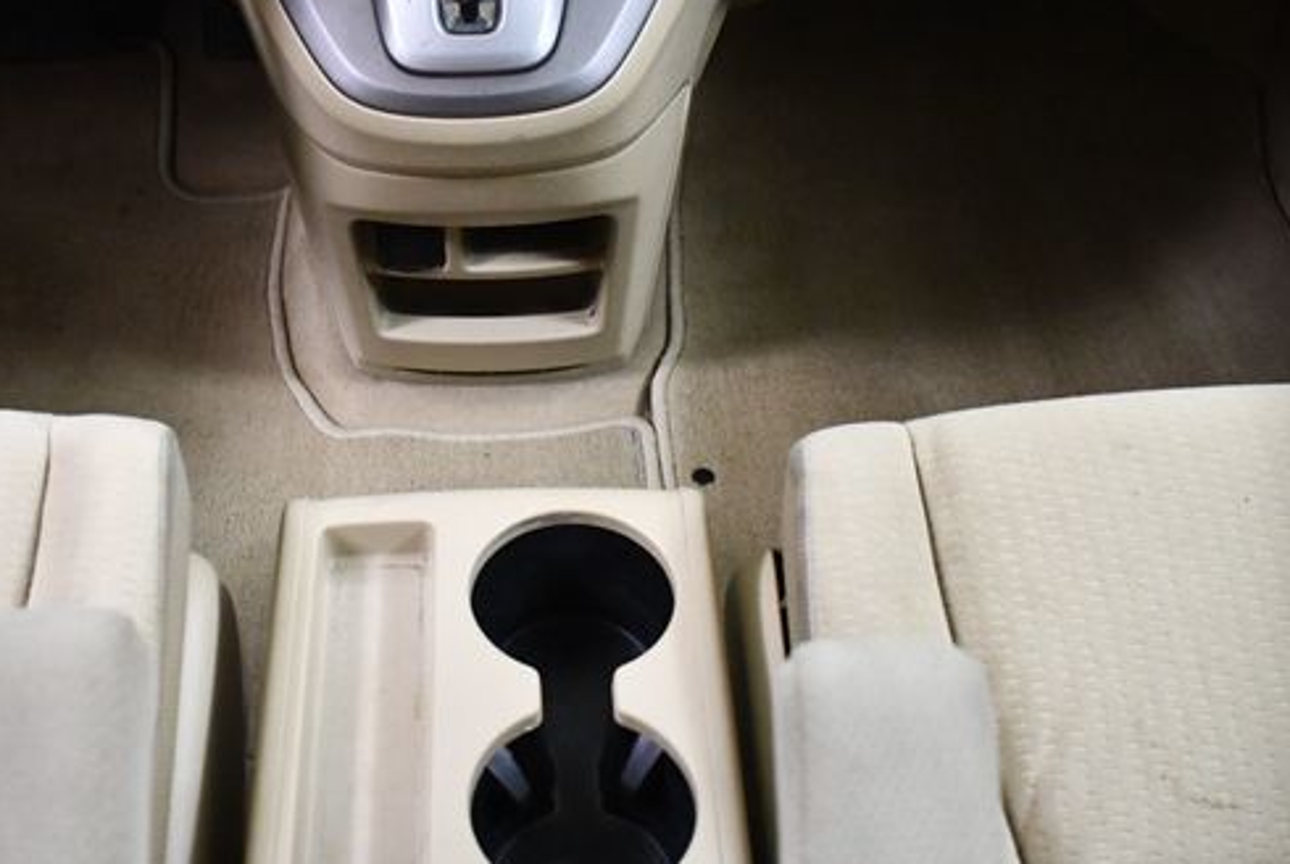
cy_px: 385
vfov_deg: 28.7
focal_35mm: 47
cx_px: 495
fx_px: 1686
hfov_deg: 41.6
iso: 3200
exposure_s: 1/100
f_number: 3.5
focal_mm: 18
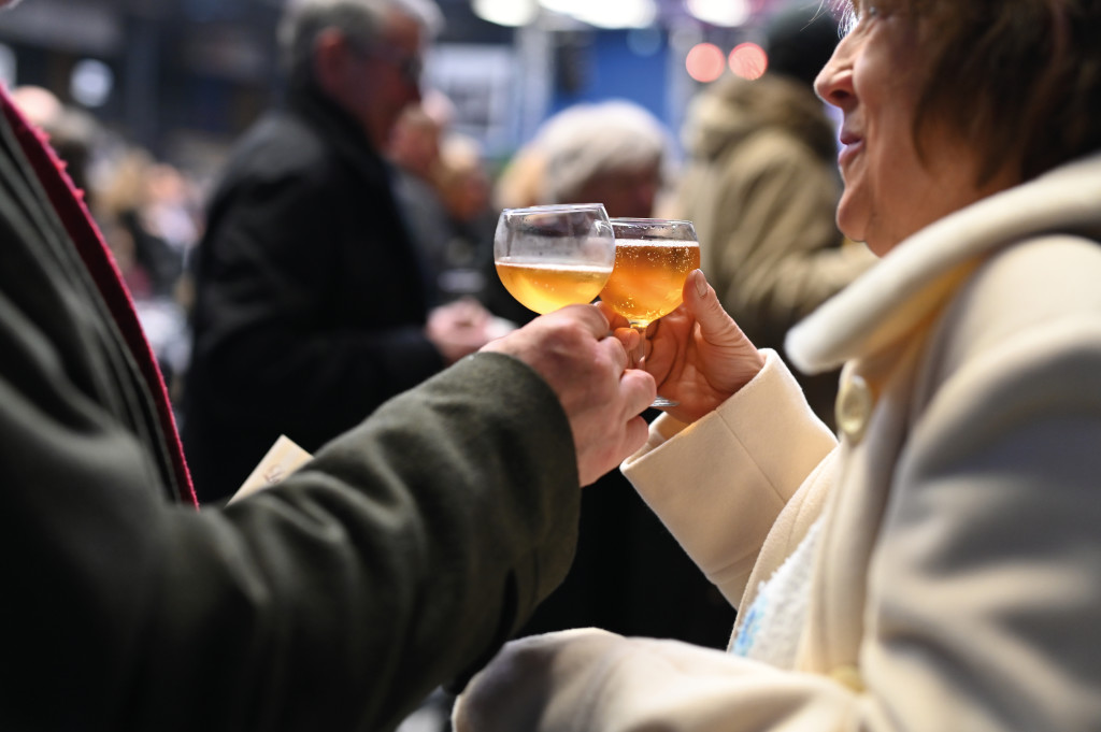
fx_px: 1528
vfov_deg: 26.9
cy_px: 366
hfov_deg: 39.6
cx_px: 550
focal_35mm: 50
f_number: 2.2
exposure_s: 1/640
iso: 1600
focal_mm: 50
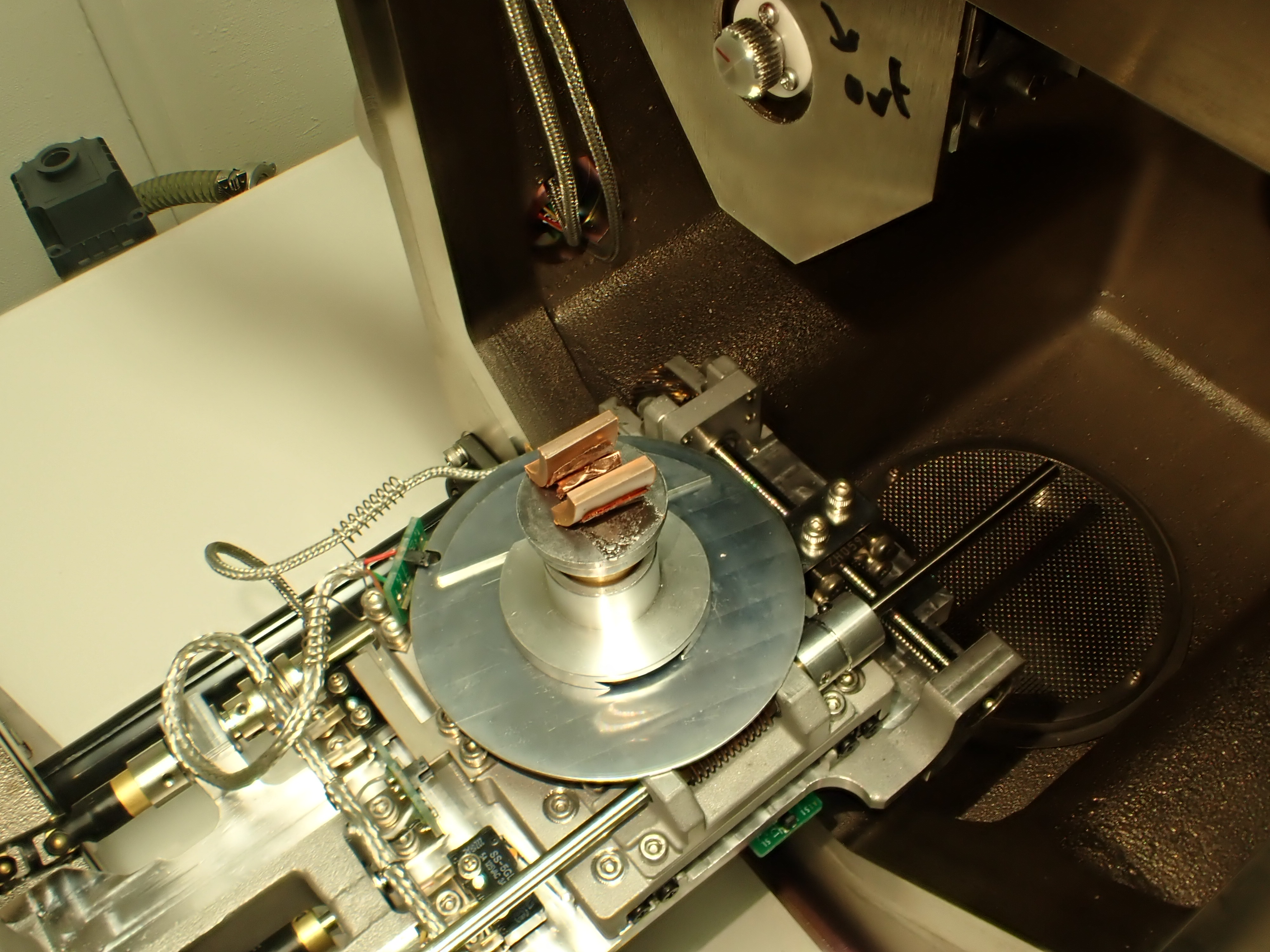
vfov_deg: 46.8
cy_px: 476
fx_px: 1101
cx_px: 635
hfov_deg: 60.0
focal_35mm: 30
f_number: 3.2
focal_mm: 5.4
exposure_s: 1/8
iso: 100
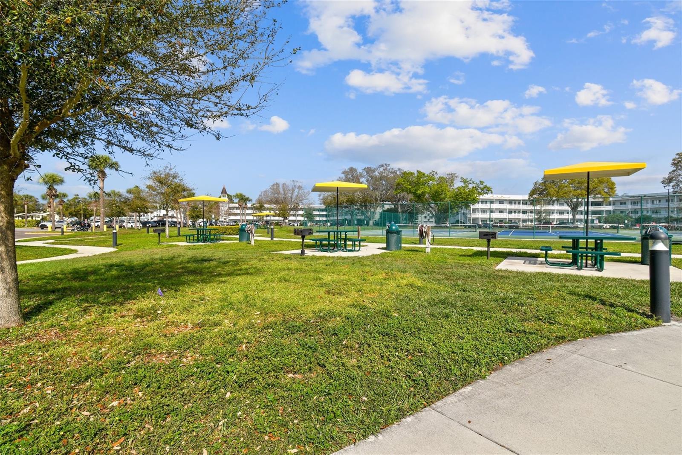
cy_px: 228
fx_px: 284
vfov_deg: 77.3
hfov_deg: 100.4
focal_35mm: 15
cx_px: 341
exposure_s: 1/400
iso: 100
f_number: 7.1
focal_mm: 10
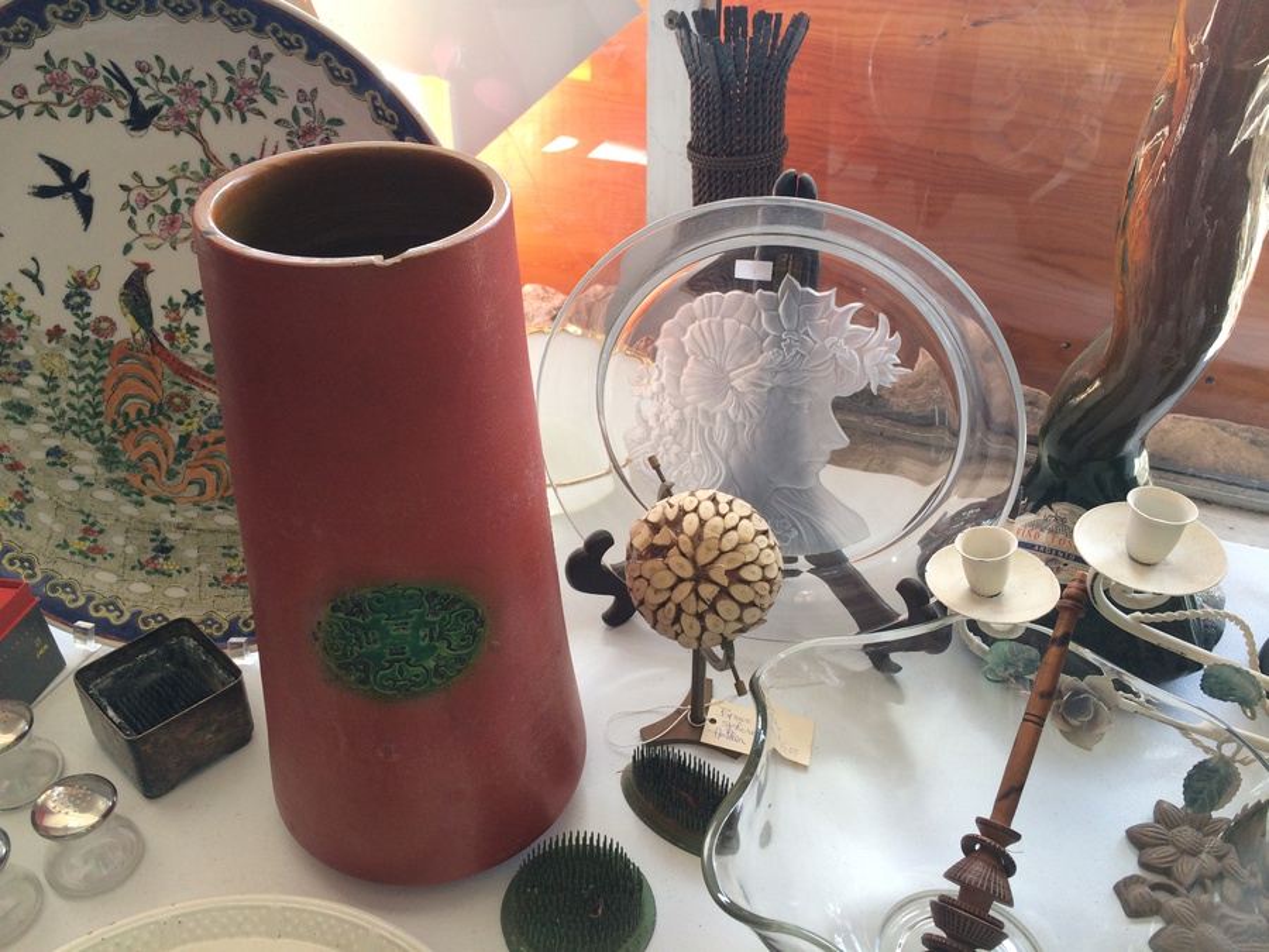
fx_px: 1100
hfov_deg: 60.0
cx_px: 634
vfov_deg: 46.8
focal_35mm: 30
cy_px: 476
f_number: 2.2
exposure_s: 1/120
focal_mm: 4.12
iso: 64
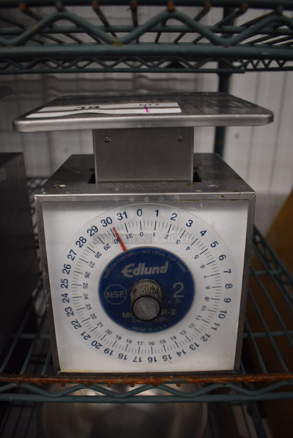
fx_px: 329
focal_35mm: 27
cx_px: 146
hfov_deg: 48.0
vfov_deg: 67.3
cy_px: 219
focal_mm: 18
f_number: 3.5
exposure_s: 1/160
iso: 800
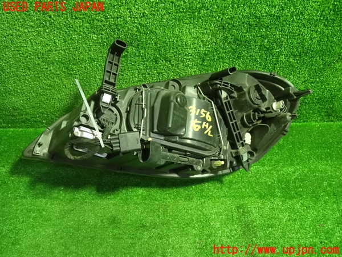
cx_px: 171
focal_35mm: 30
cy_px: 128
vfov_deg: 46.8
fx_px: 296
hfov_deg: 60.0
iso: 1600
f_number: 2.3
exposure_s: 1/125
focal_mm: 5.4
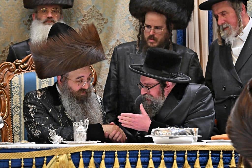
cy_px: 84
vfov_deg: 7.6
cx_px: 126
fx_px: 1260
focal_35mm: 180
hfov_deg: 11.4
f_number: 4
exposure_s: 1/200
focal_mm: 120
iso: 1250
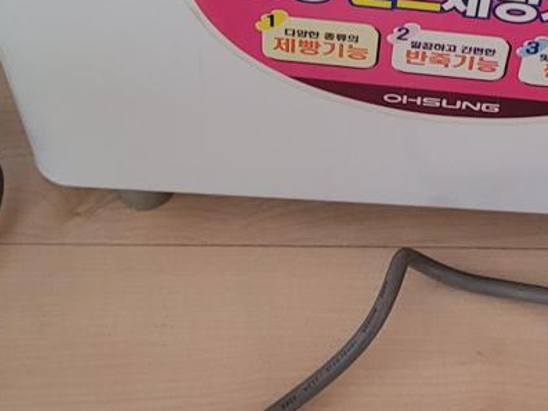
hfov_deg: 22.9
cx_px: 447
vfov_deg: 16.9
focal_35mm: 84
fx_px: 1330
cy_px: -62
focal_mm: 5
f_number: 1.8
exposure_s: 1/40
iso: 400
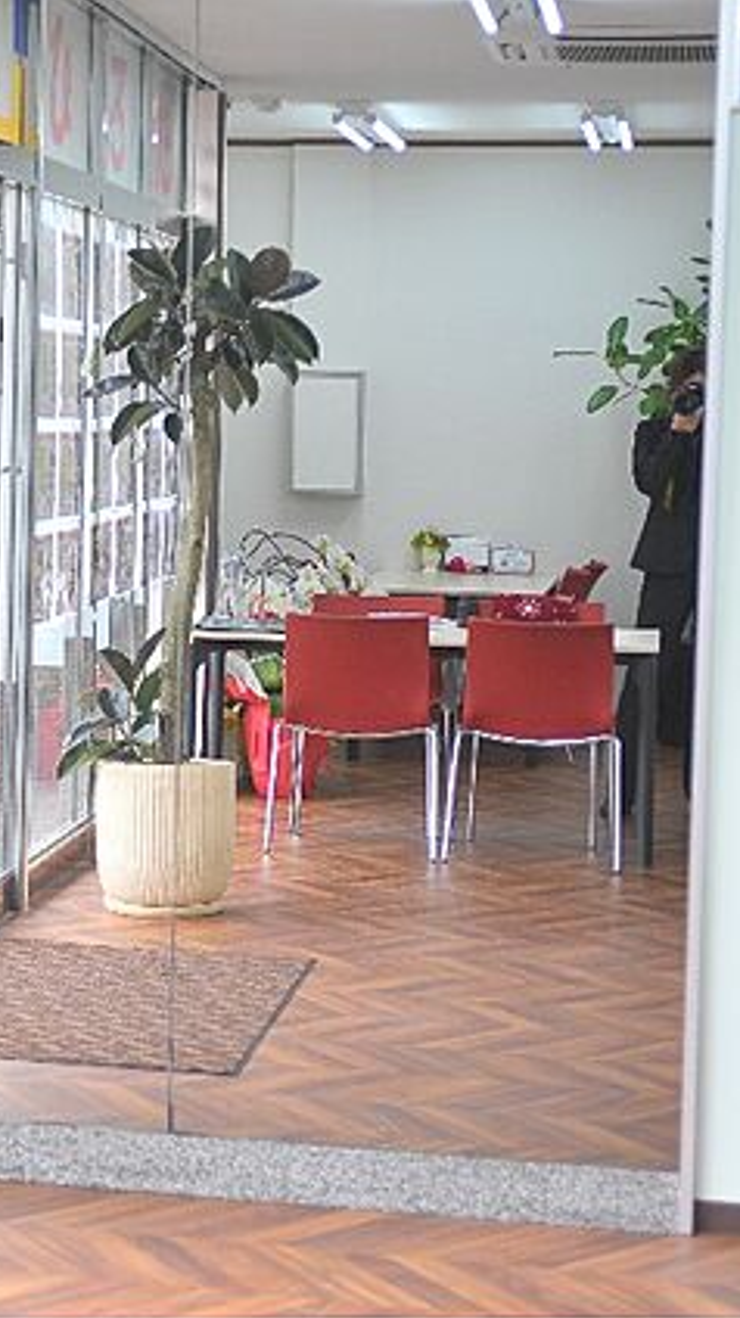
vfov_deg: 27.9
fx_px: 2655
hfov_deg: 15.5
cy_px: 659
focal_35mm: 76
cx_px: -22
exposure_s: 1/200
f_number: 2.8
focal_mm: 48
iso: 800
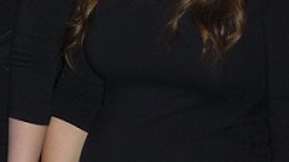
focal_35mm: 139
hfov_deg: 14.2
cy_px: -142
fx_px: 1065
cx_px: -181
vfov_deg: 8.4
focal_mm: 5.5
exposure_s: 1/30
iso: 160
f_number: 2.8
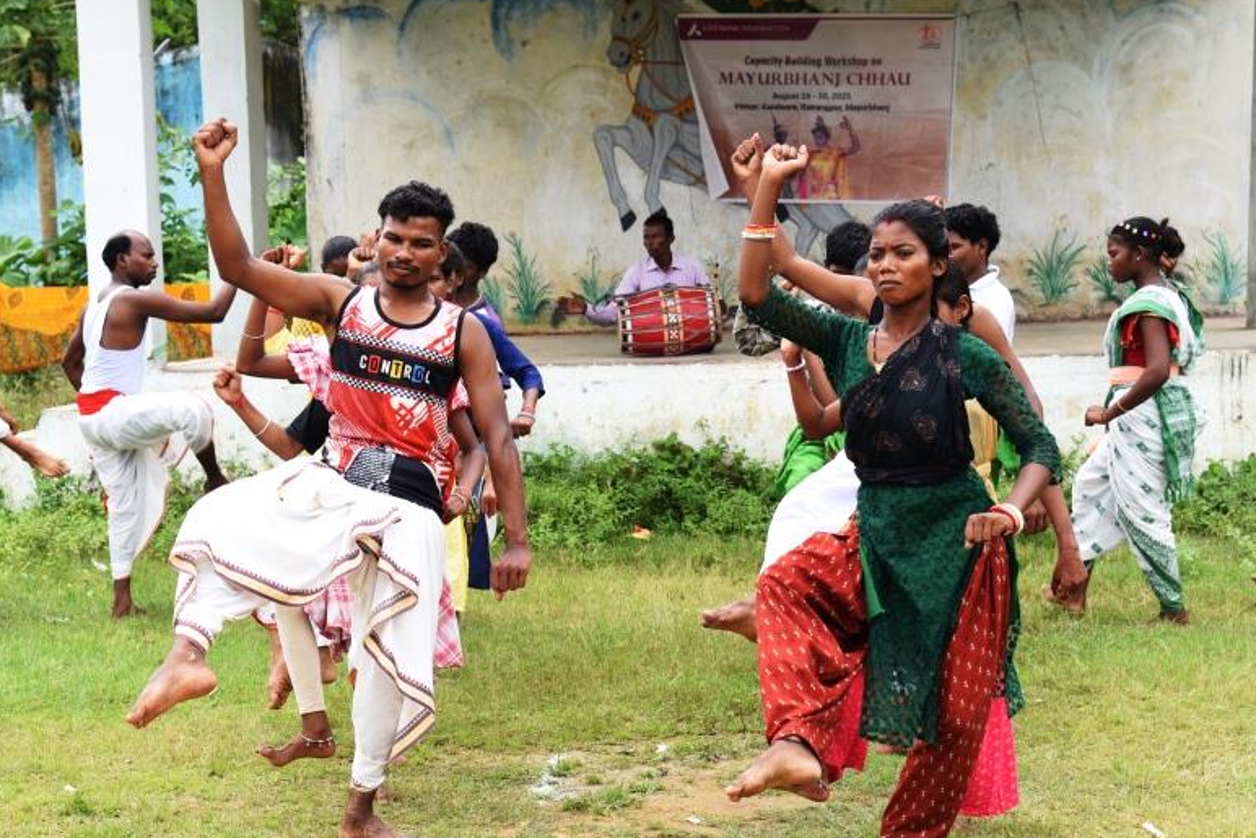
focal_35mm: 73
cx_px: 485
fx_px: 2547
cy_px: 428
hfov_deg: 27.6
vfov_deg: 18.7
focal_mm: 55
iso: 500
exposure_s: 1/640
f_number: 5.6
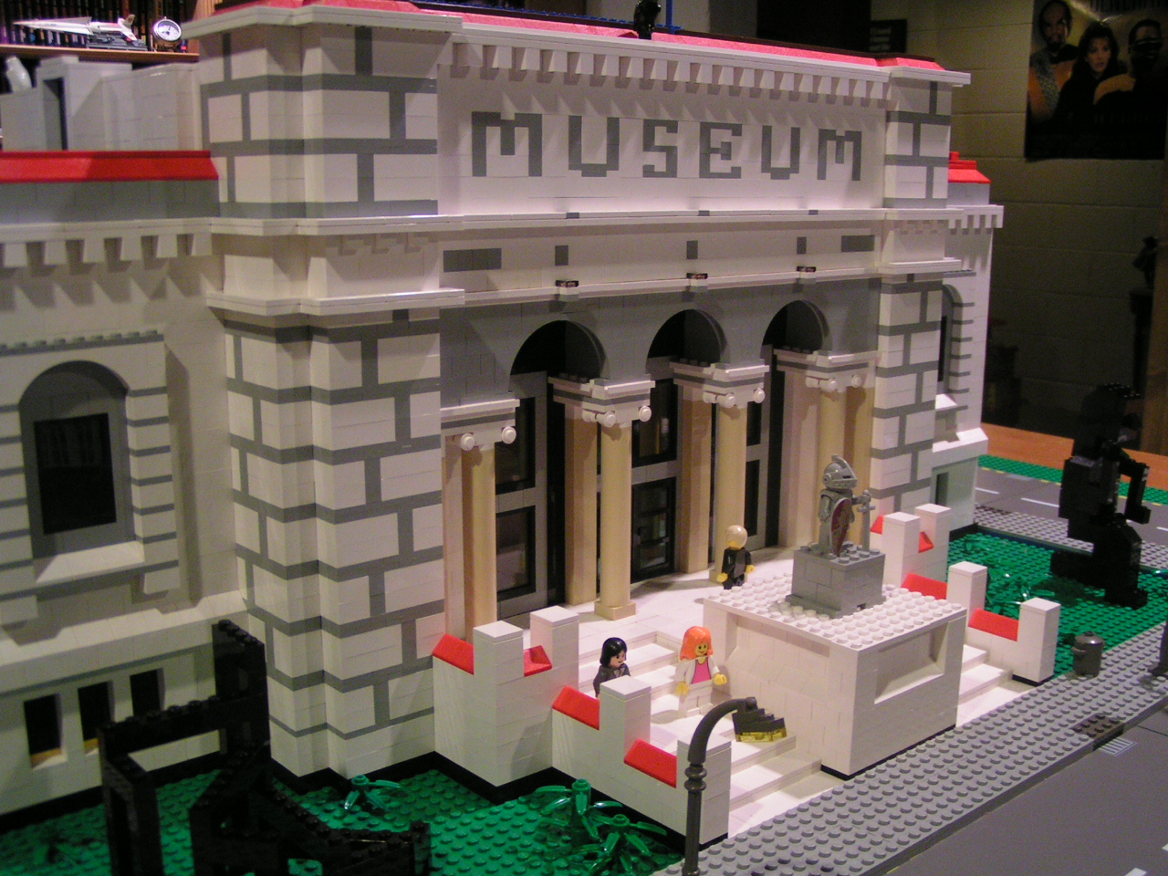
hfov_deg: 49.0
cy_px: 438
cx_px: 584
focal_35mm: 38
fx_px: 1282
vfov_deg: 37.7
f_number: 2.8
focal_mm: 5.8
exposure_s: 1/15
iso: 200
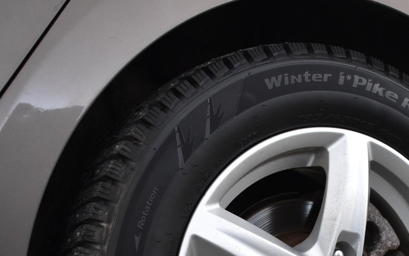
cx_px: 267
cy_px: 290
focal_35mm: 72
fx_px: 804
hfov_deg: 28.4
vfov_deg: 17.4
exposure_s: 1/30
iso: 800
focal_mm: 21
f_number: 3.8
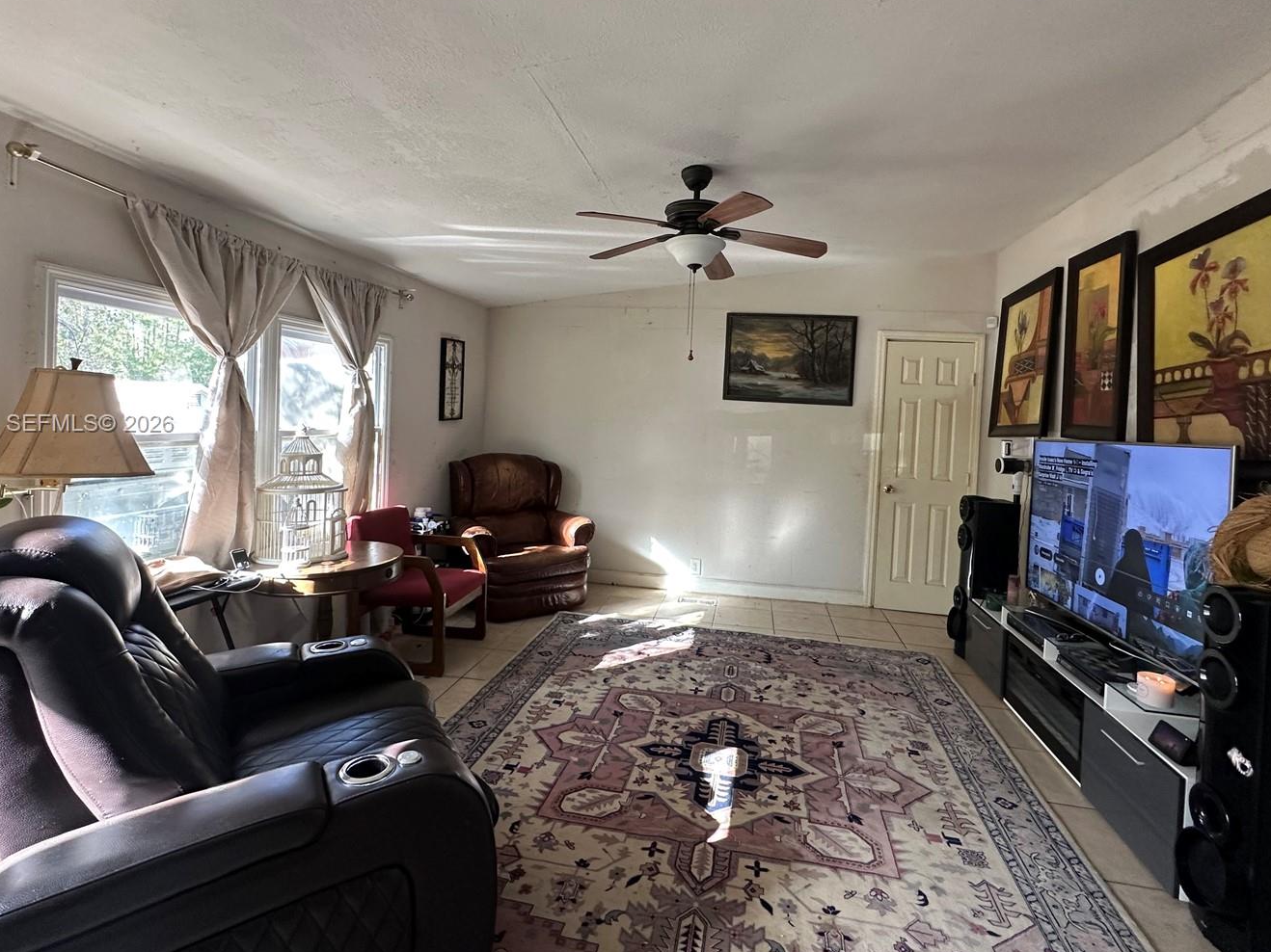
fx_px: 624
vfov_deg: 74.5
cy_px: 425
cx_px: 644
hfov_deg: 91.0
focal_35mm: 17
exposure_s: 1/99
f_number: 2.2
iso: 200
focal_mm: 2.22
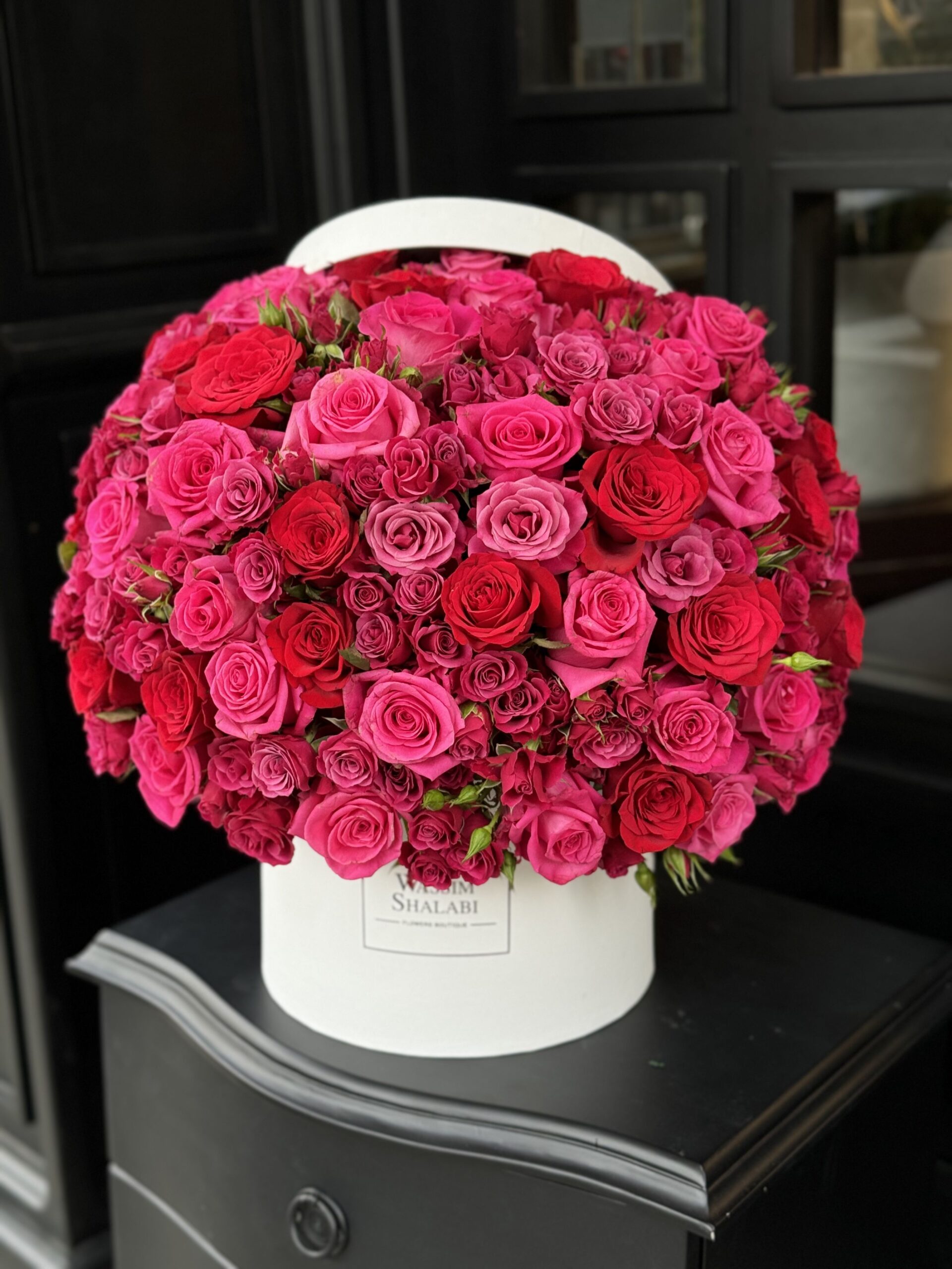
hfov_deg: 30.3
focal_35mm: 48
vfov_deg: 39.7
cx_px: 476
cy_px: 634
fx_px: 1760
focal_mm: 6.86
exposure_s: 1/85
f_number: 1.78
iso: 100
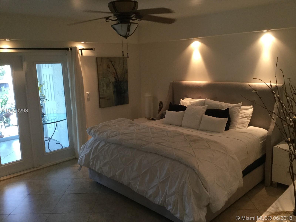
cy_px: 111
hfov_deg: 58.4
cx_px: 148
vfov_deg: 45.4
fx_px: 265
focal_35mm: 31
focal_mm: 3.3
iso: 100
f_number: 2.4
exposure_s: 1/30
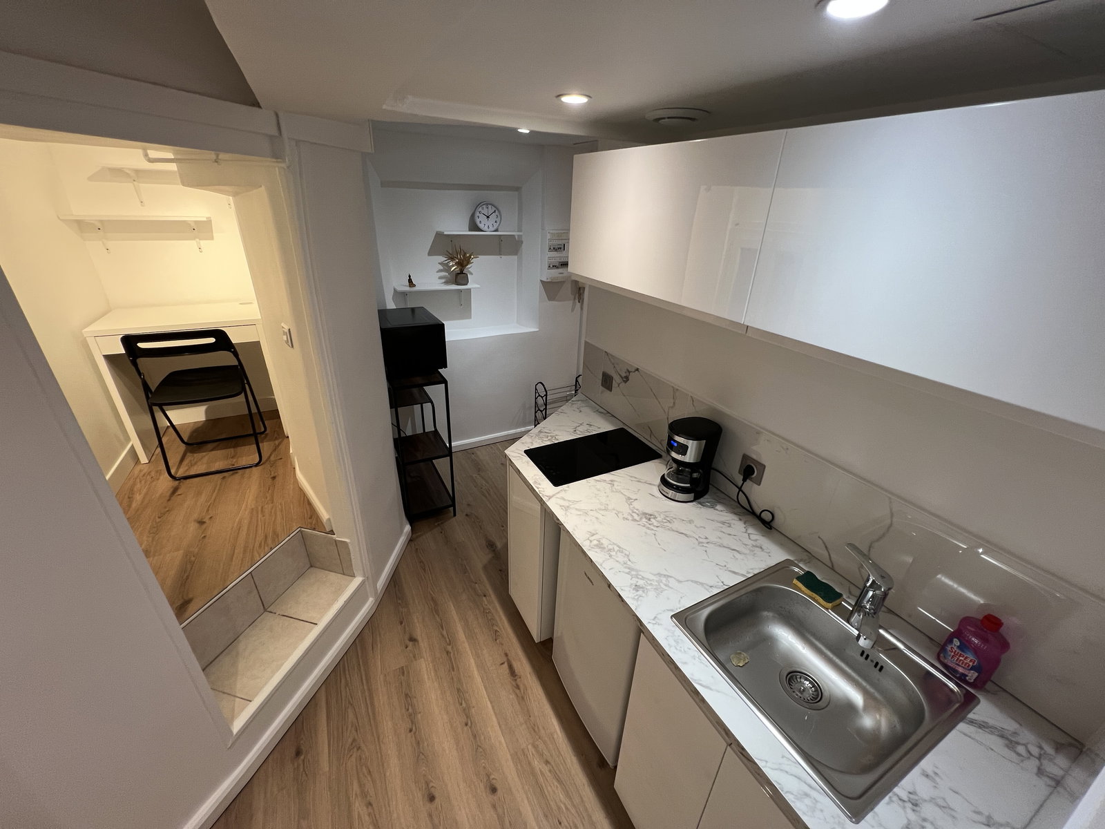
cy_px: 414
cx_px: 552
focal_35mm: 13
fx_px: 415
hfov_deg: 106.2
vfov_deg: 89.9
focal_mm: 1.57
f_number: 1.8
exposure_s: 1/100
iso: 160
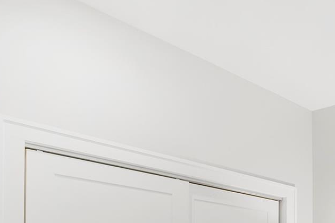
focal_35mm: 39
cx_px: 461
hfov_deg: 32.6
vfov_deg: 27.5
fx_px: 363
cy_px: 301
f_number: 8
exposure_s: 1/50
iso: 640
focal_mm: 12
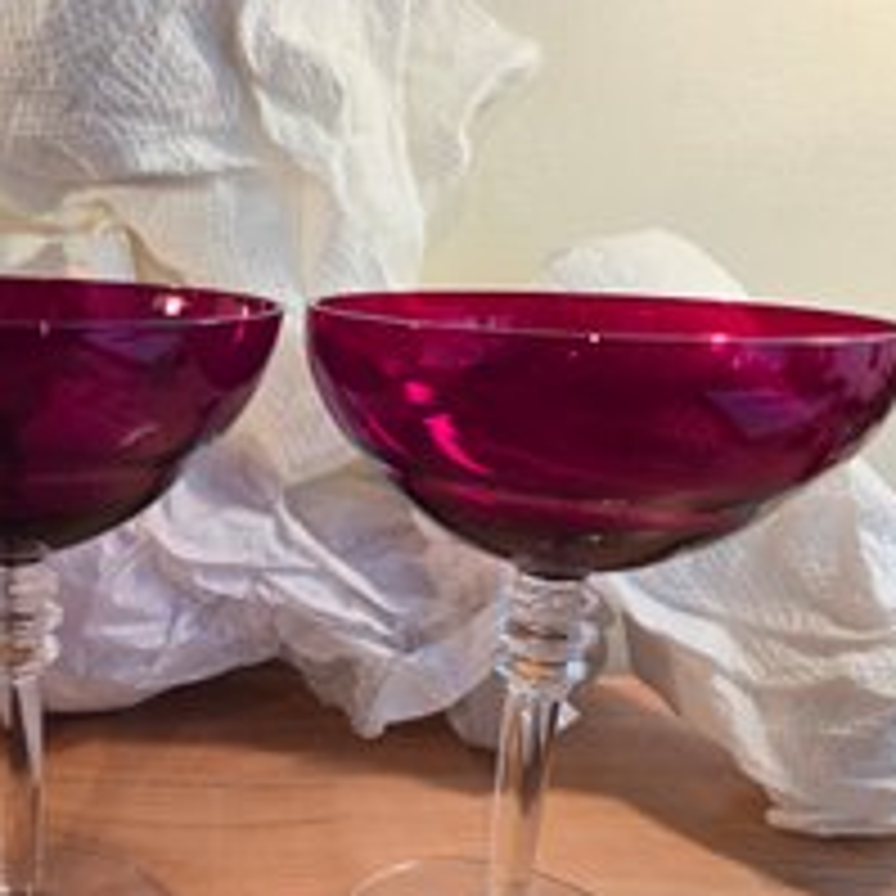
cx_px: 187
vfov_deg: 46.7
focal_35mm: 35
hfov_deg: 45.0
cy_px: 574
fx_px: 1025
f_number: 1.8
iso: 125
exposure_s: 1/120
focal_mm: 5.4
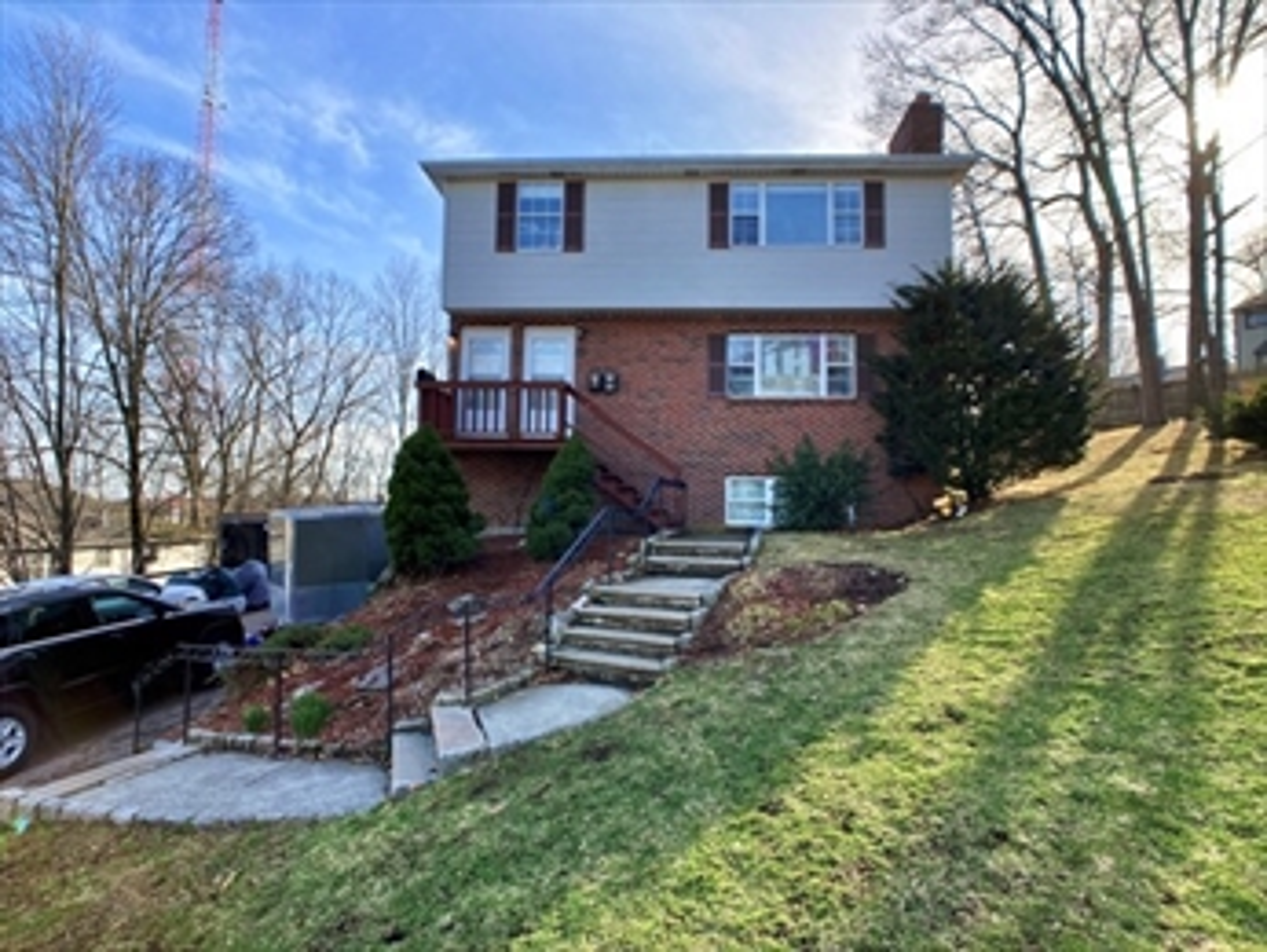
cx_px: 634
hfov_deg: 63.4
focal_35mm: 28
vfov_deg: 49.8
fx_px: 1026
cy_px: 476
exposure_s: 1/706
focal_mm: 3.99
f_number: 1.8
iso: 20
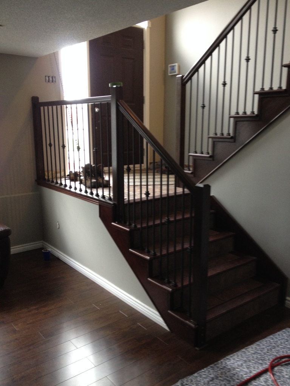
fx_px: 391
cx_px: 145
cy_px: 193
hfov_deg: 40.7
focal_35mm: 35
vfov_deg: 52.6
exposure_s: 1/20
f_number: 2.4
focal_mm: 4.28
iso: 160
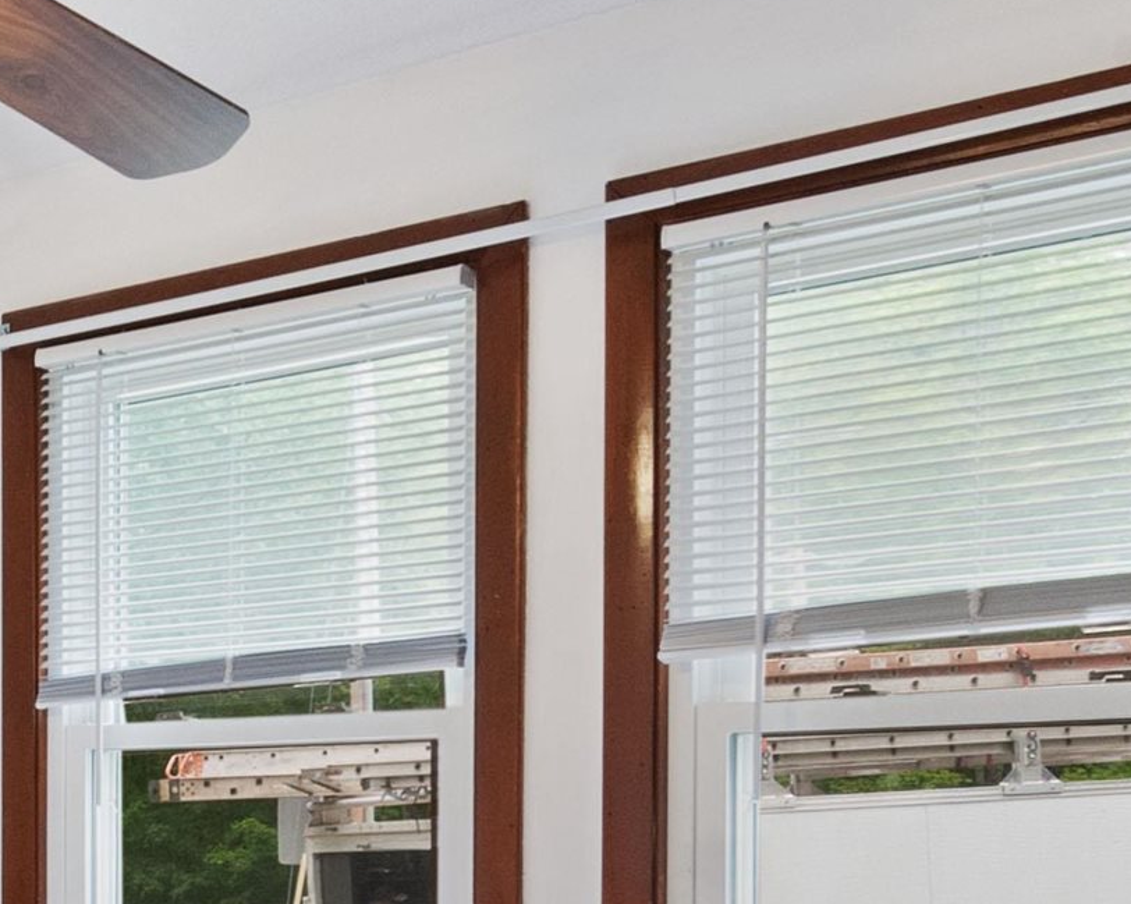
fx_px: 2142
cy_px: 921
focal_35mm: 64
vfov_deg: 22.8
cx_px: -379
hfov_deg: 25.2
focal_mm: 12
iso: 200
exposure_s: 1/8
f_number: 9
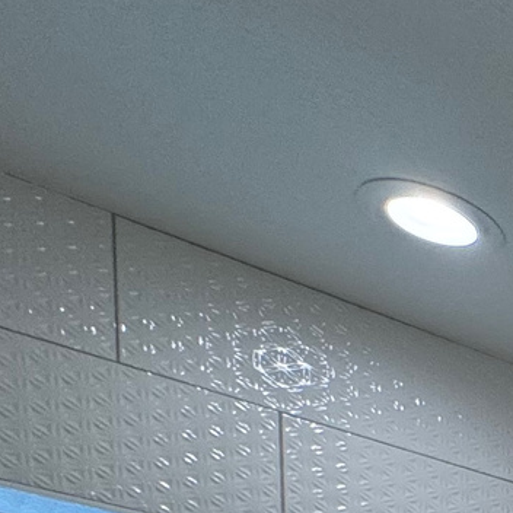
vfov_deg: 17.3
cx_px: 1313
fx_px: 1207
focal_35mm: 72
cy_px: 1029
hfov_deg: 13.9
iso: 64
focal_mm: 2.22
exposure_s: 1/120
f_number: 2.2
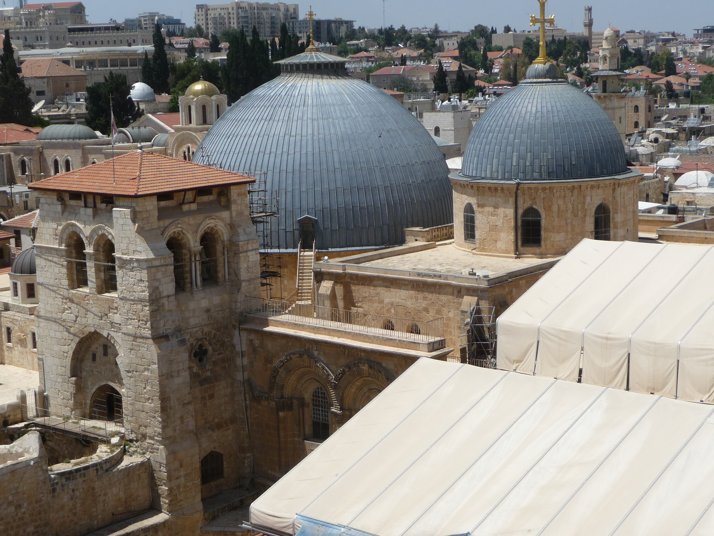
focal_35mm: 61
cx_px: 357
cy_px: 268
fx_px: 1258
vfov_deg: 24.0
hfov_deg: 31.7
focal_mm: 9.3
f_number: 4.3
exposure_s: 1/1300
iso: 100
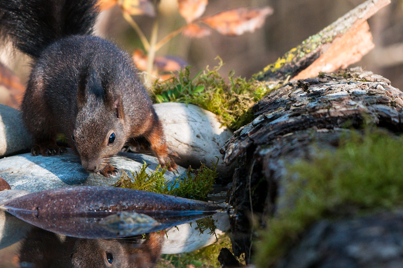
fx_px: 7158
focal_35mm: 640
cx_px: 199
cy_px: 111
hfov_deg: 3.2
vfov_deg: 2.1
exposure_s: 1/500
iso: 400
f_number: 5.6
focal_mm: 270
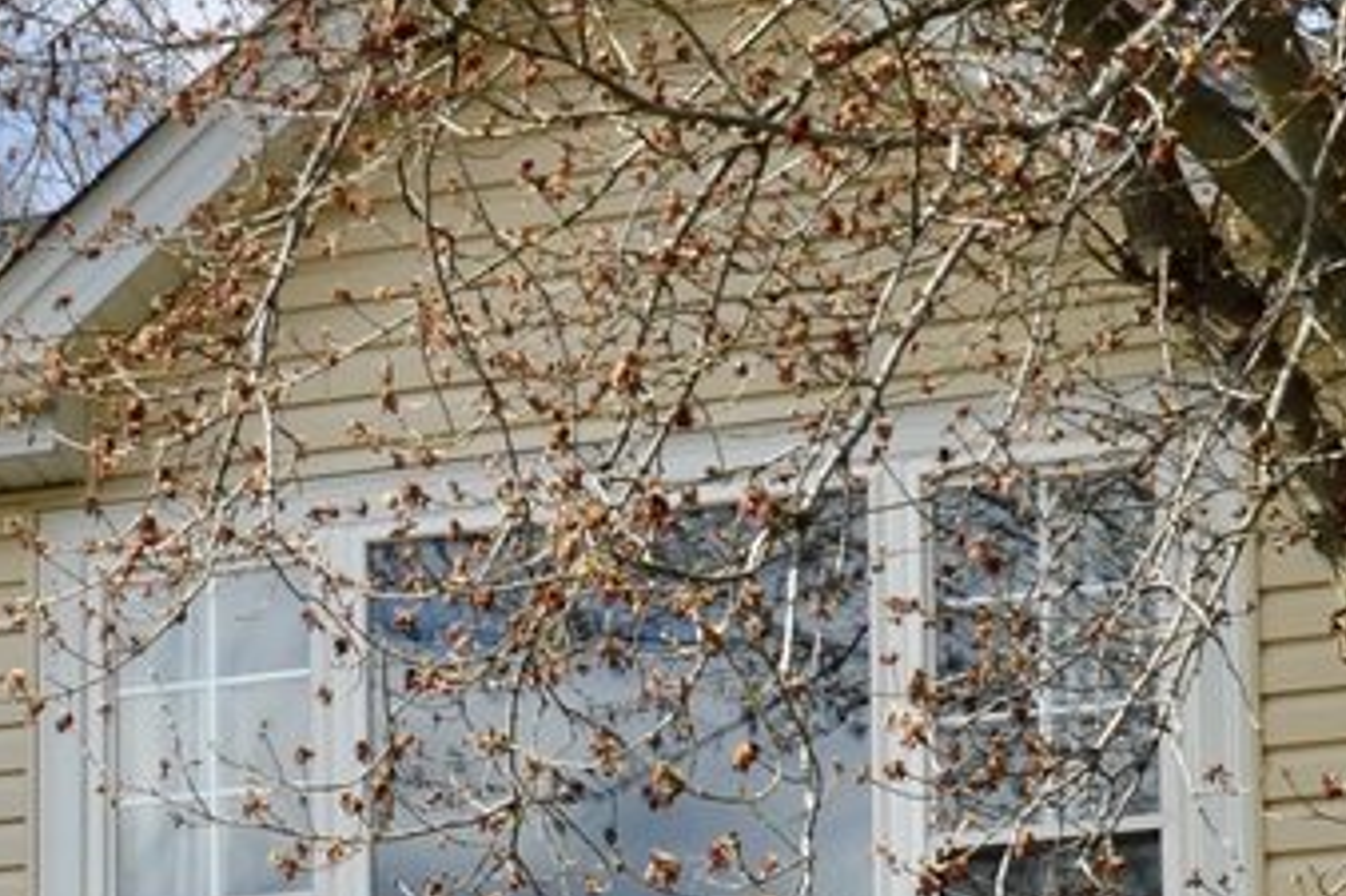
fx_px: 5381
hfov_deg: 13.5
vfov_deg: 9.1
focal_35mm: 144
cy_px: 1609
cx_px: -577
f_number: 8
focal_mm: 20
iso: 100
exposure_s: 1/250
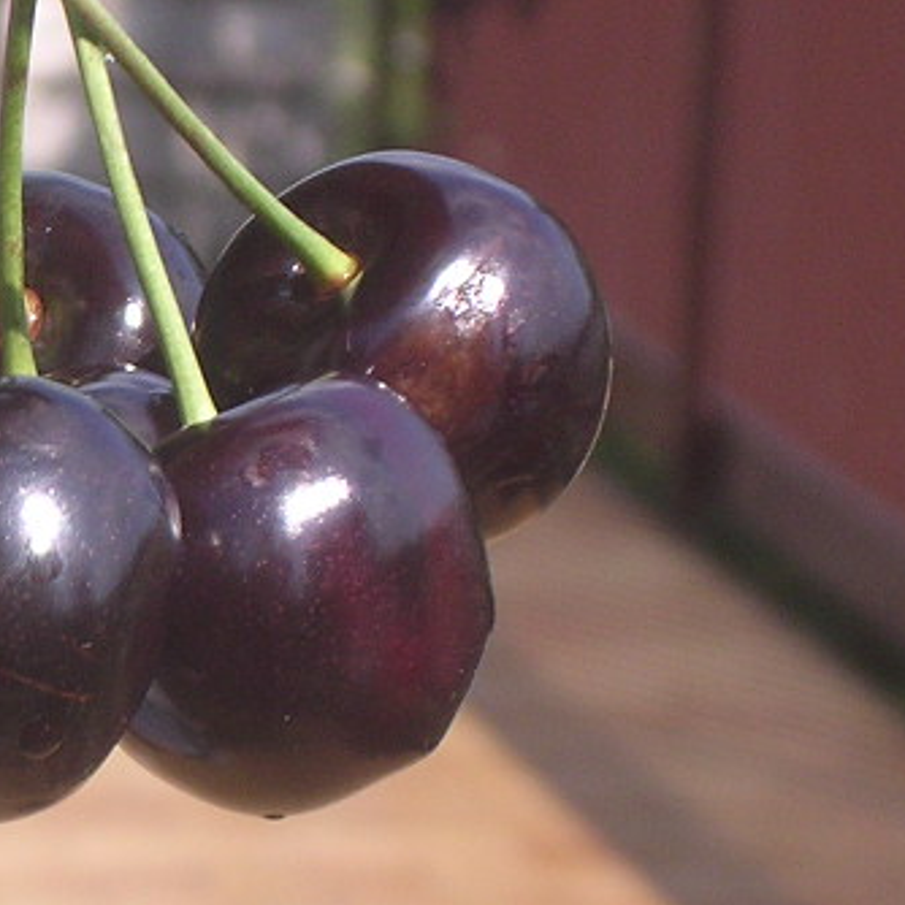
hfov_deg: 5.6
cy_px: 518
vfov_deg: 5.6
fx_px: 9229
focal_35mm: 312
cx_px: -241
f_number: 4.9
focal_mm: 17.4
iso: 100
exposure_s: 1/228
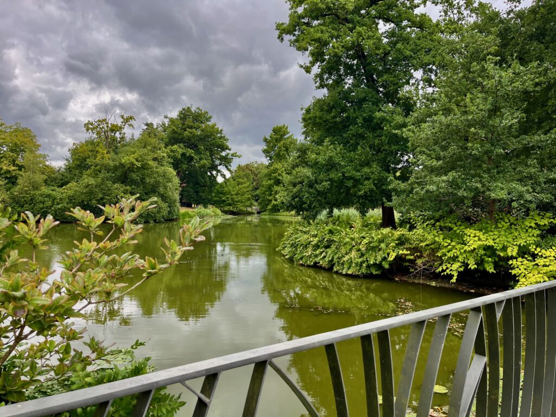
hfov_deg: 67.3
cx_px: 278
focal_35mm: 26
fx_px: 418
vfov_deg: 53.1
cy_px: 208
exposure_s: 1/510
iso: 50
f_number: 1.6
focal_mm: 5.1
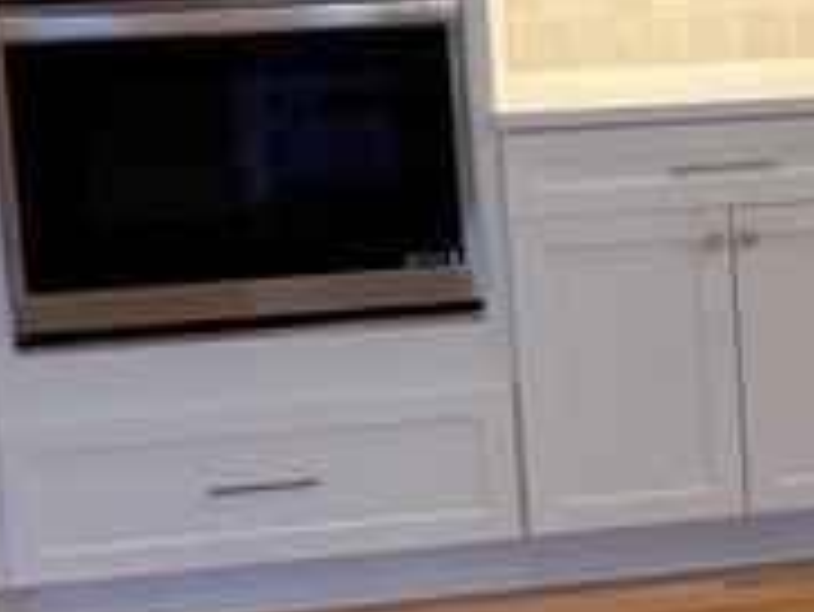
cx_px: 1839
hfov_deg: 12.1
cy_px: 130
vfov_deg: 10.9
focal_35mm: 136
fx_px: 3200
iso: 100
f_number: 1.78
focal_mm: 6.76
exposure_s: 1/120
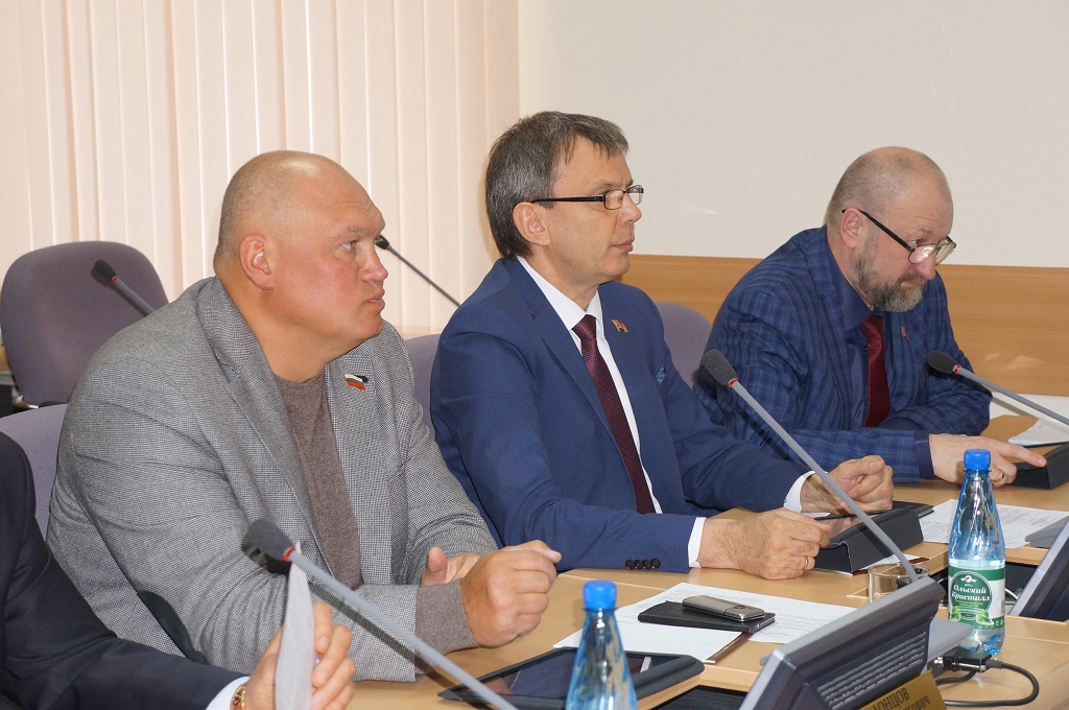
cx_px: 534
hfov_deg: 24.6
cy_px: 355
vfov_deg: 16.5
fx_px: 2447
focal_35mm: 82
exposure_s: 1/160
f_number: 5.6
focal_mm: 55
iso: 1000
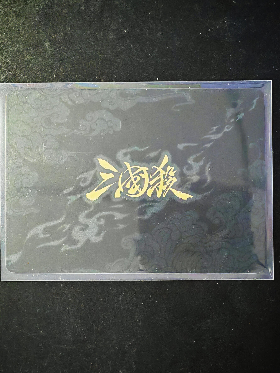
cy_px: 186
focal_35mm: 113
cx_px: 140
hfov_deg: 13.1
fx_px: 1219
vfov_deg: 17.4
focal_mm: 8.67
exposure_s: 1/17
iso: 1600
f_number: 2.4
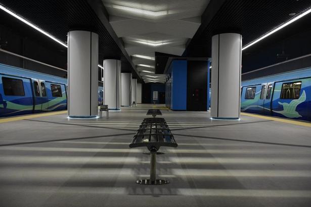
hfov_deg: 67.4
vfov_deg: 47.9
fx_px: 233
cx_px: 156
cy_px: 104
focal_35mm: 27
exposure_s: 1/50
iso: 400
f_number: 3.5
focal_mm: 18
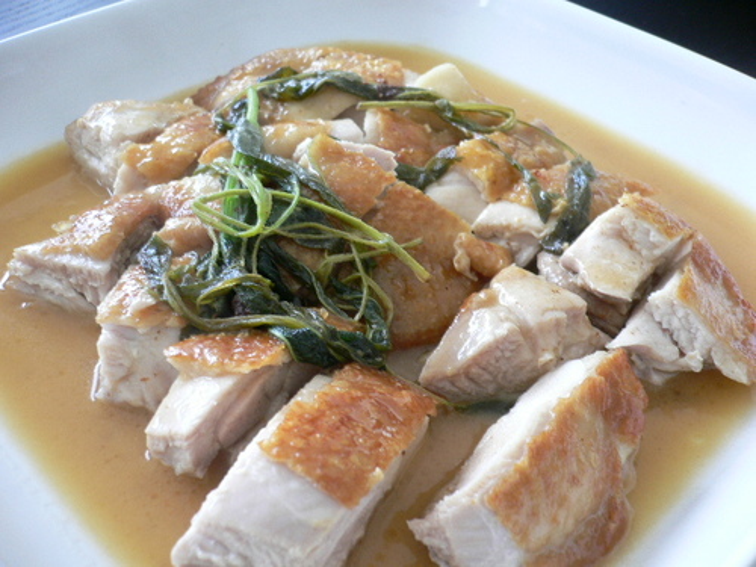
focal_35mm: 35
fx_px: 764
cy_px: 284
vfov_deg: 40.7
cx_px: 378
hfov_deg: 52.6
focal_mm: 5.8
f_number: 2.8
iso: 100
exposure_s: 1/25
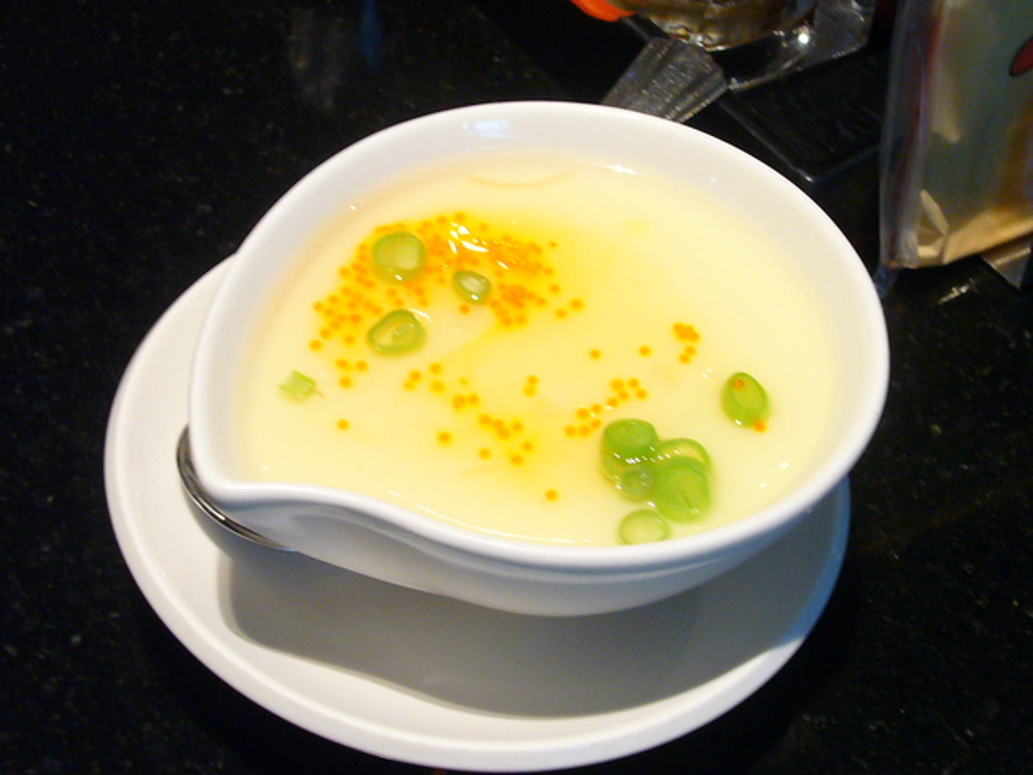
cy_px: 388
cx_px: 516
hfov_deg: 26.3
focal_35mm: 74
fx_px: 2208
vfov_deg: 19.9
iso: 160
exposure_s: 1/8
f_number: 3.8
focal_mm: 8.8
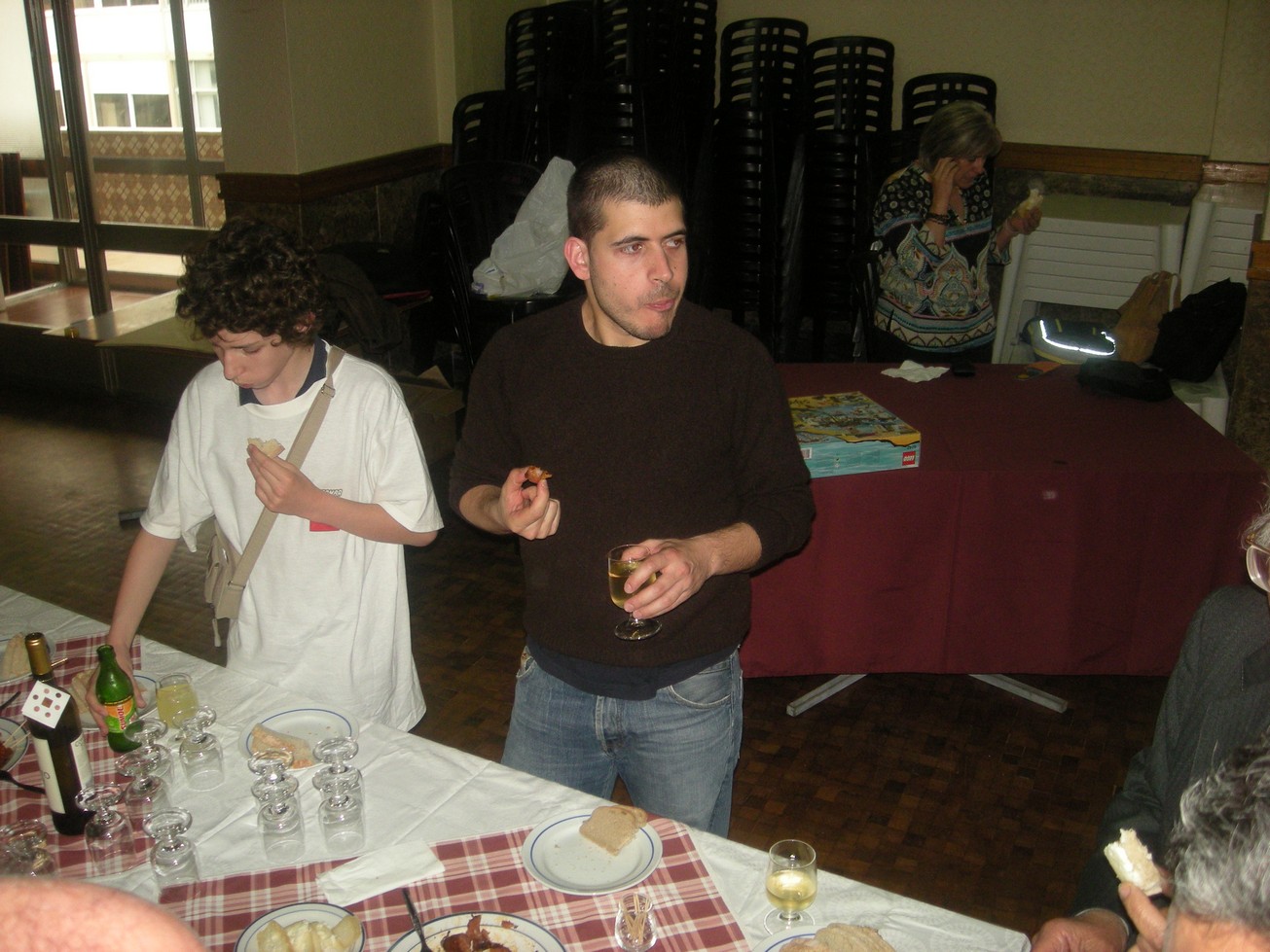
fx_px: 1284
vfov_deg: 40.7
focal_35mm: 35
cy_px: 476
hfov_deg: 52.6
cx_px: 635
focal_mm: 5.7
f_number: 2.8
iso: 172
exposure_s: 1/60
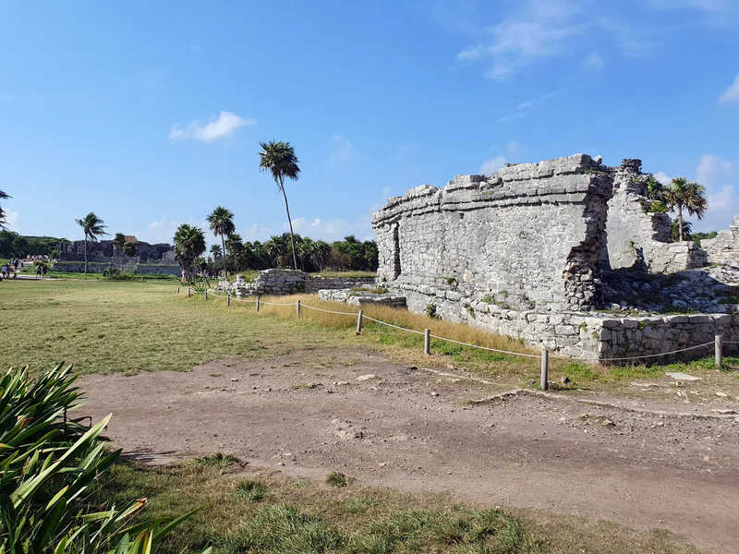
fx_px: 555
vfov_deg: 53.1
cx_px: 370
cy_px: 277
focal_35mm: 26
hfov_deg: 67.3
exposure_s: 1/1932
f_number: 2.4
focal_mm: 4.32
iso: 50
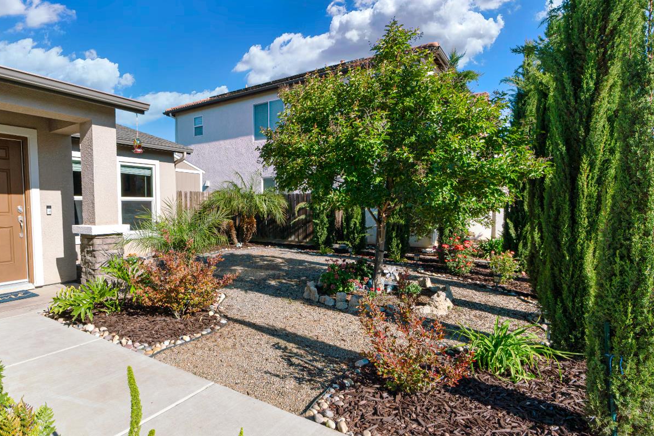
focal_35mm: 21
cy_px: 229
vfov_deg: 60.4
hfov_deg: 81.2
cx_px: 262
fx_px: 375
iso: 125
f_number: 8
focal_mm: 11
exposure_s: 1/500
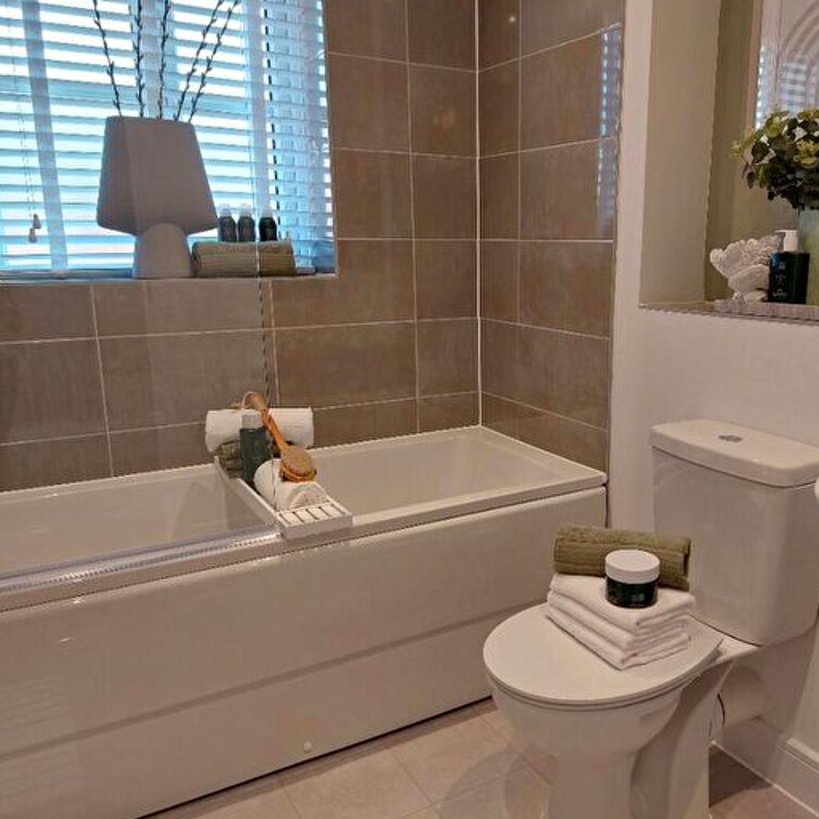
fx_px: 776
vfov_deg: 55.6
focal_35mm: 29
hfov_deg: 55.1
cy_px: 404
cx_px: 505
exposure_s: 1/50
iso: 50
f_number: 1.8
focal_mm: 5.23
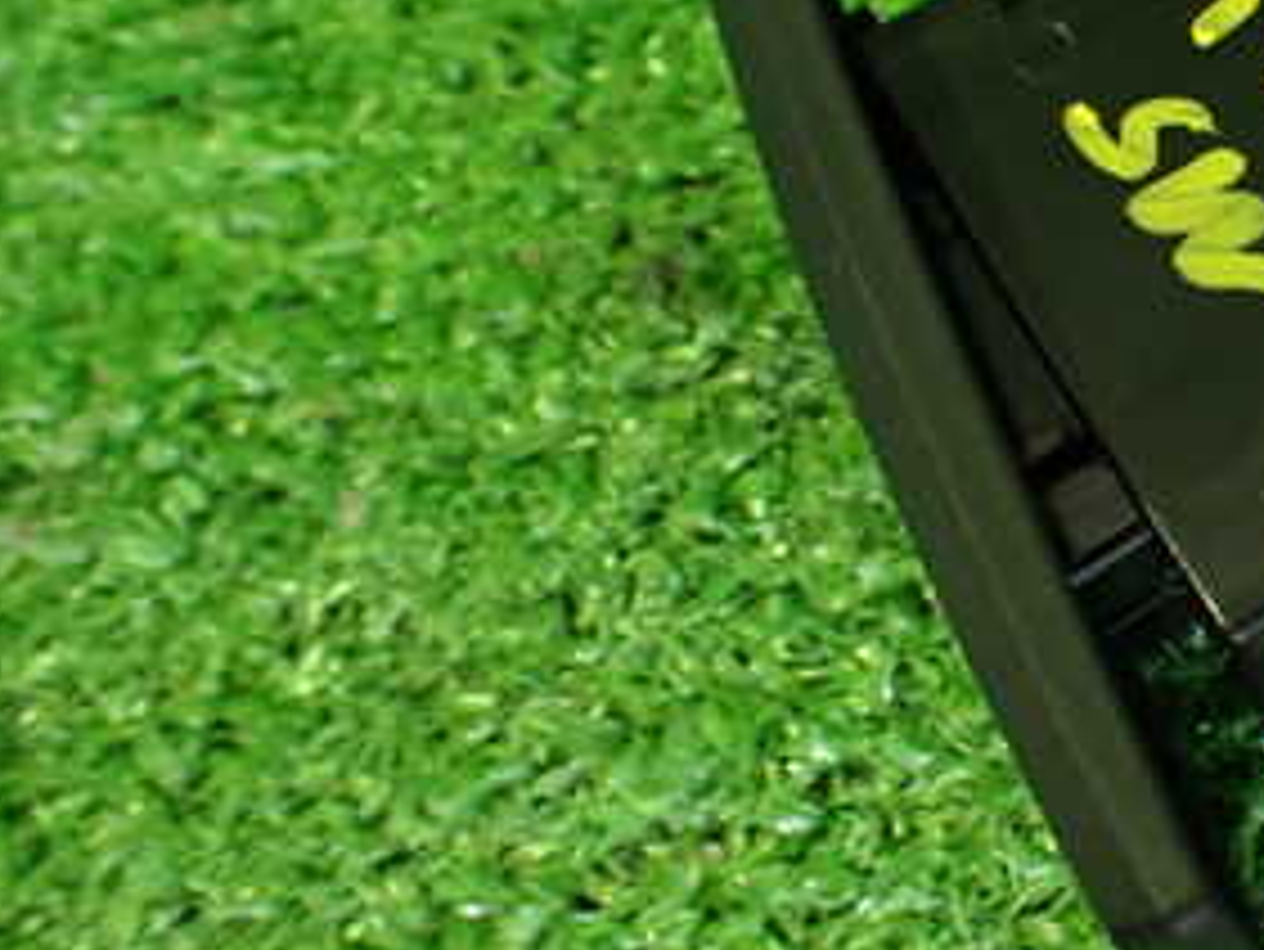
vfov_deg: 22.8
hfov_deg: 28.1
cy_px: 315
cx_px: 1313
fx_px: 2338
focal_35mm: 64
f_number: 2.3
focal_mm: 5.4
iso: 1000
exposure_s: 1/30
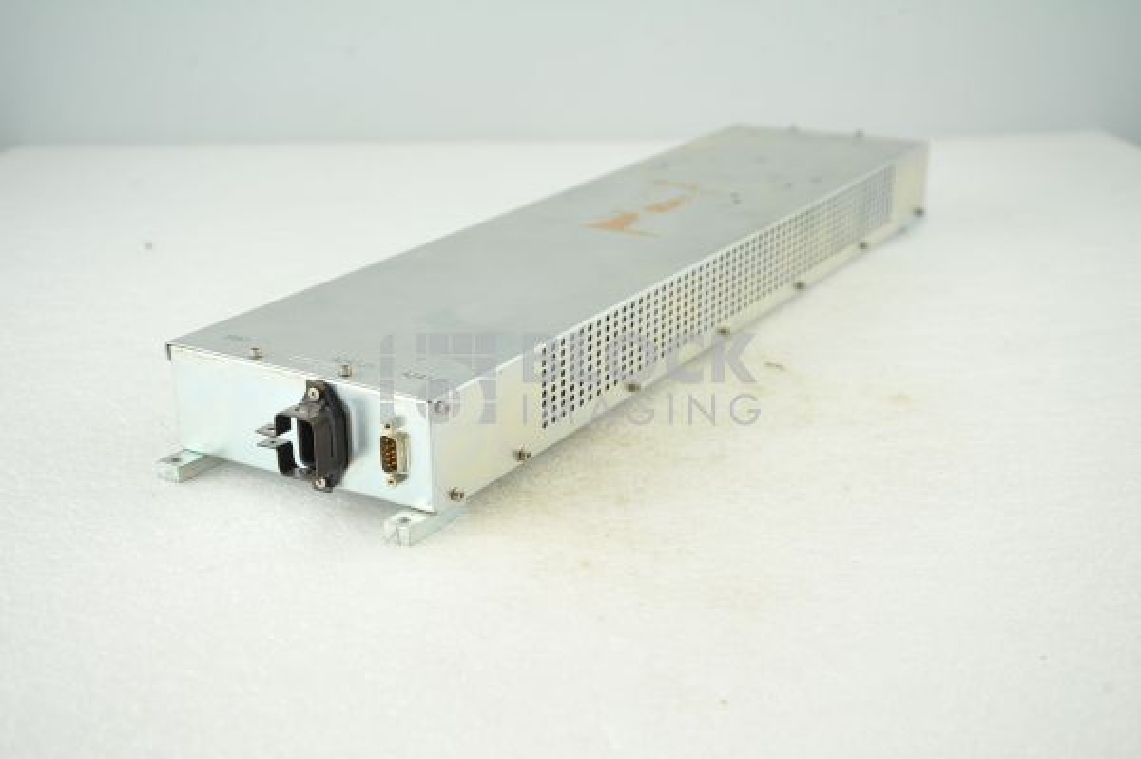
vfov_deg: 25.9
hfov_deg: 38.2
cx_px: 570
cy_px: 380
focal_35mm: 52
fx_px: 1647
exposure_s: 1/125
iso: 800
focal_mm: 52
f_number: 6.3
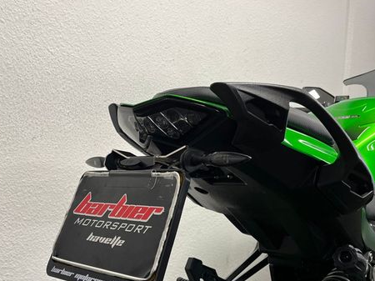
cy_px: 180
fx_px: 401
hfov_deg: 50.1
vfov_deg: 38.3
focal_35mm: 37
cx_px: 174
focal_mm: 5.1
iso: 125
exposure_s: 1/100
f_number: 1.6
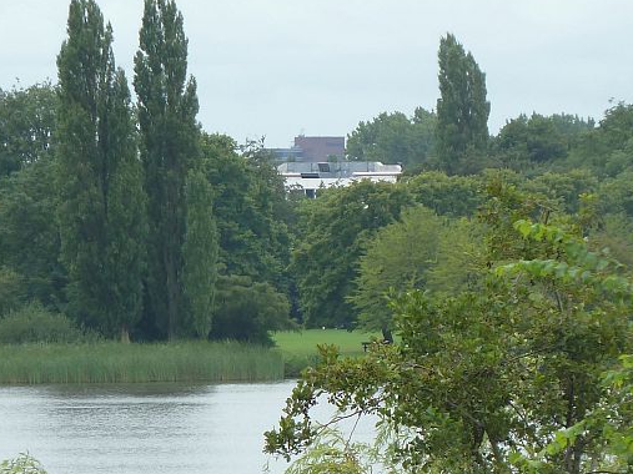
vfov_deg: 2.8
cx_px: 367
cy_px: 323
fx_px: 9598
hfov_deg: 3.8
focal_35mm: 525
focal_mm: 42.6
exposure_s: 1/125
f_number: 4.7
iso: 80
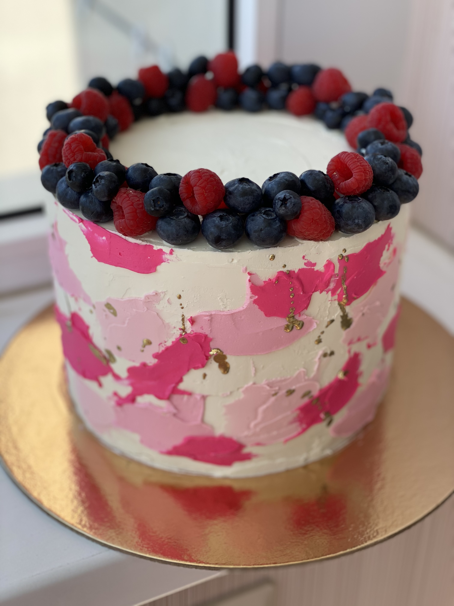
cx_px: 227
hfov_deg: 28.0
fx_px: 909
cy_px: 303
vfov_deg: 36.8
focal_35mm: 52
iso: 20
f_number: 2
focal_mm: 6
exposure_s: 1/390
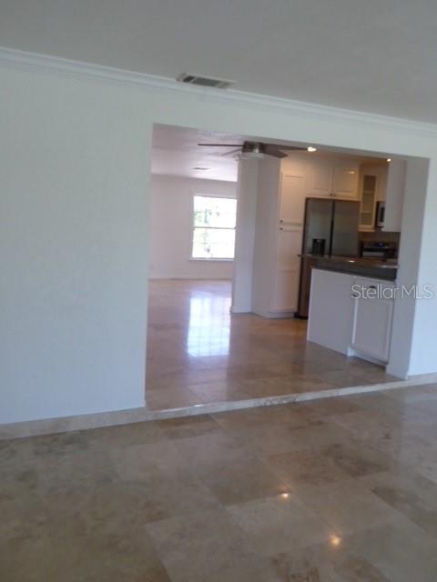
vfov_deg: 61.7
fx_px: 488
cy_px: 291
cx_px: 218
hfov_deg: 48.2
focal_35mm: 29
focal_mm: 5
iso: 250
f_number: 3.5
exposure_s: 1/60
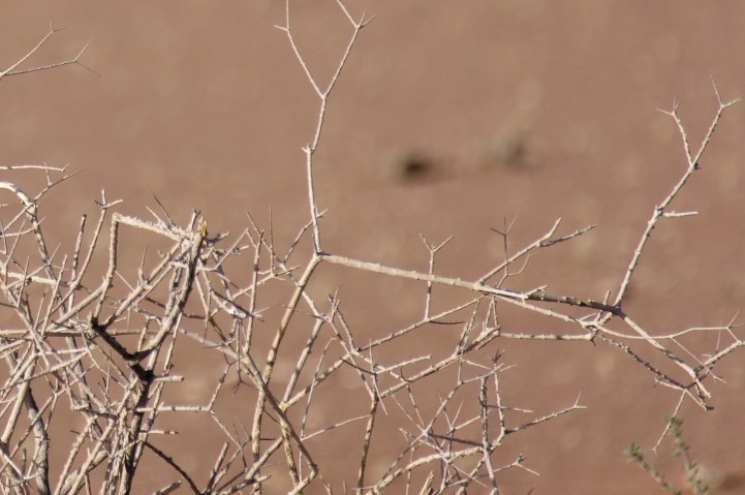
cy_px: 35
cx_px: -87
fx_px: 20960
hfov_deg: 2.0
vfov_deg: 1.4
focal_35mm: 1014
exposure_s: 1/1600
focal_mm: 300
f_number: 6.3
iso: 400
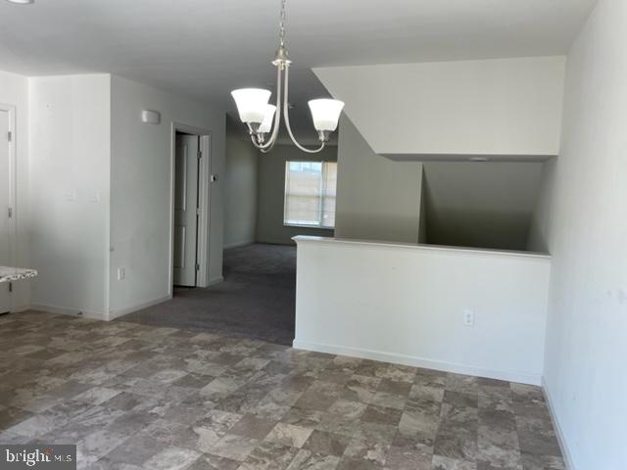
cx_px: 314
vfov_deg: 53.1
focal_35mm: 26
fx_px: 471
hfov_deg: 67.3
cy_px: 235
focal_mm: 4.2
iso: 64
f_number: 1.6
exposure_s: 1/120
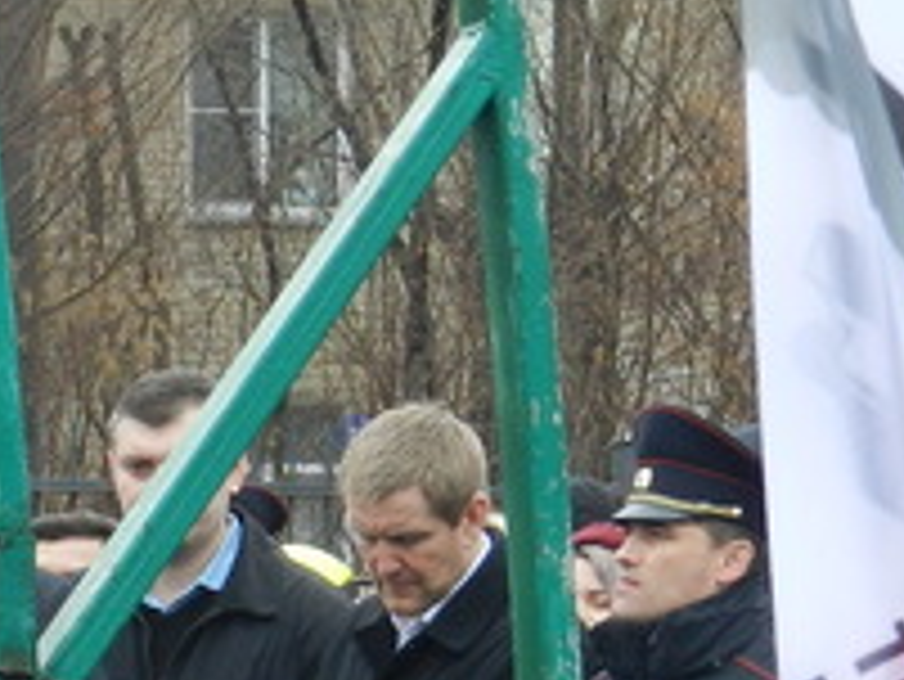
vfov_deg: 4.3
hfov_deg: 5.7
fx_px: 9041
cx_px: -142
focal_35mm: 346
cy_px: 403
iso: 160
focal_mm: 17.7
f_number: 4.6
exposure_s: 1/50
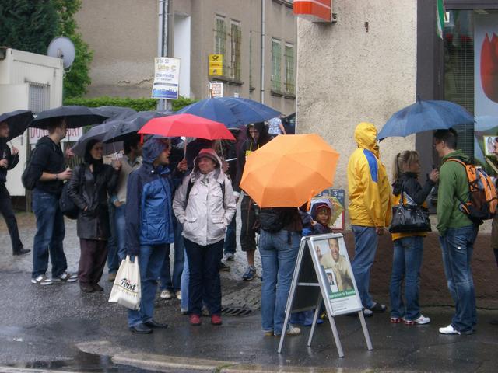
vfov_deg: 13.0
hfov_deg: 17.3
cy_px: 186
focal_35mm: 114
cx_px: 249
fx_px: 1640
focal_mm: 18.6
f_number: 5.2
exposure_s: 1/125
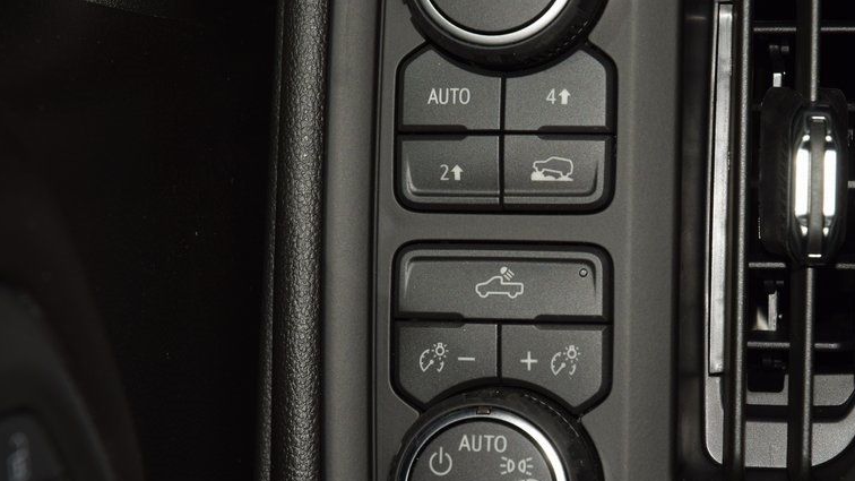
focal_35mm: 149
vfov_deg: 8.1
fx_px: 3378
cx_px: 485
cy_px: 240
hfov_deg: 14.4
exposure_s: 1/125
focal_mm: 70
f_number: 8
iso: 100
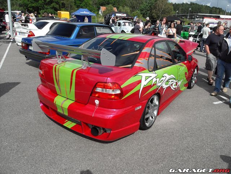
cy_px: 87
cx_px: 116
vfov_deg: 49.7
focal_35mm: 28
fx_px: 187
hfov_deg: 63.4
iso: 80
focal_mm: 6
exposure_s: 1/350
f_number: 7.1
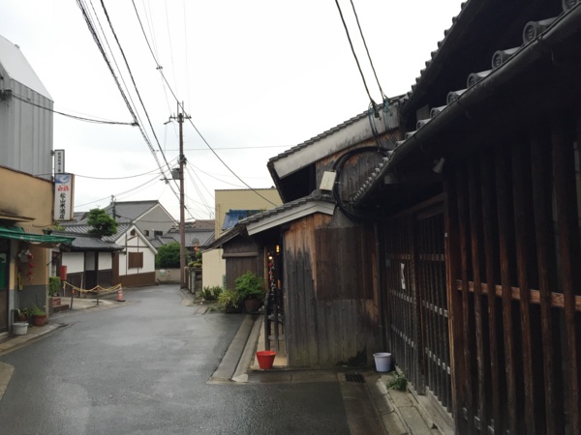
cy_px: 218
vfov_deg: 48.2
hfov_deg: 61.7
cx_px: 290
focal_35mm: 29
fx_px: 487
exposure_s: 1/40
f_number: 2.2
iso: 32
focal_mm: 4.15
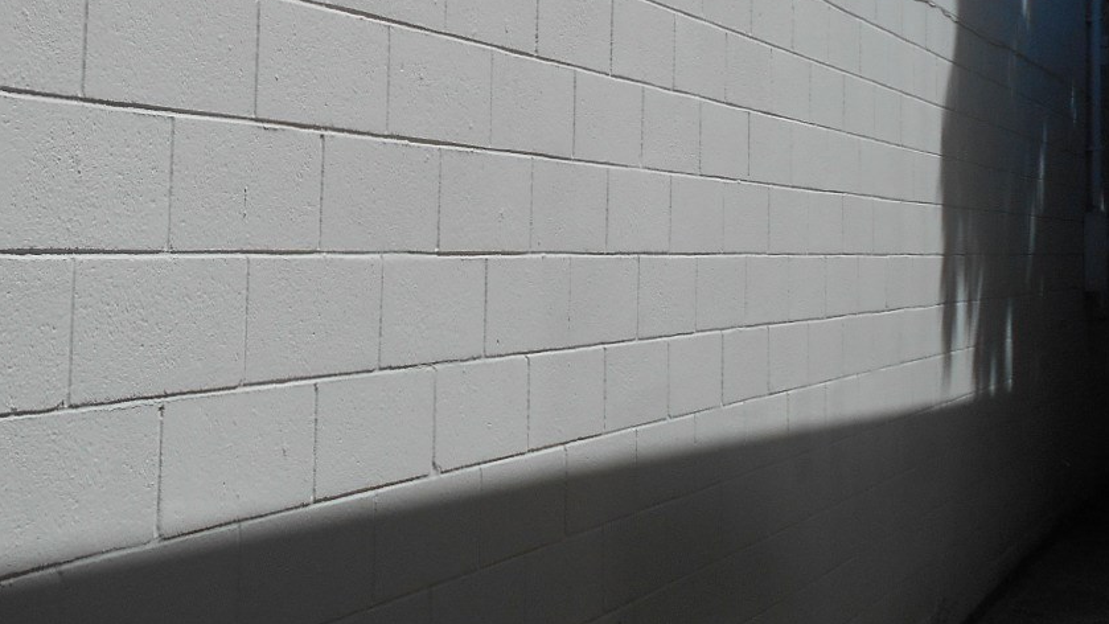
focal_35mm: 54
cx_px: 333
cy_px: 98
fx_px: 1588
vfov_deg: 21.9
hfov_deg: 37.9
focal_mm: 4.6
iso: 80
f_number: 8
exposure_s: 1/500
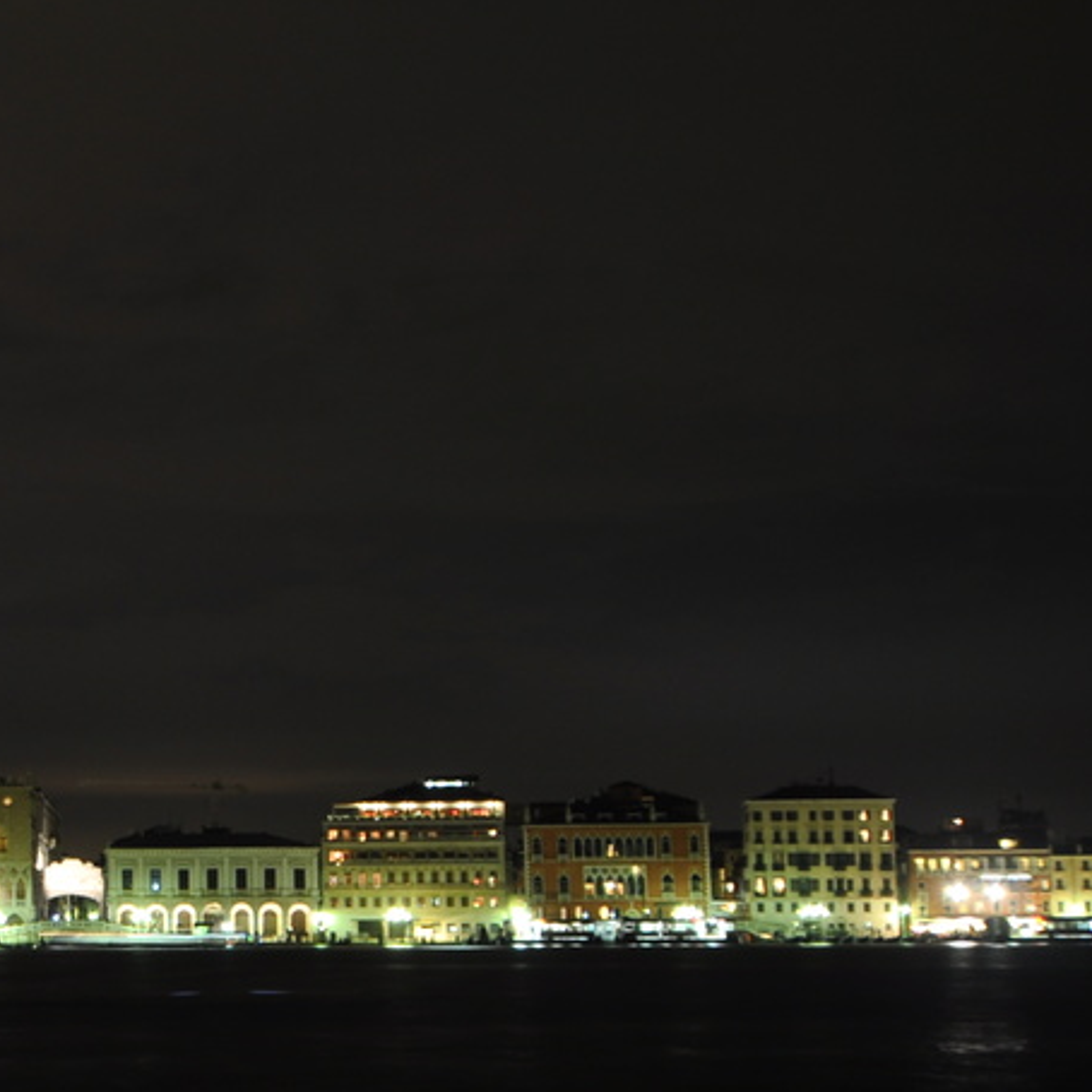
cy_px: 613
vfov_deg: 23.7
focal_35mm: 73
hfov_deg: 20.6
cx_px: -487
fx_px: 2605
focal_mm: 18
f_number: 3.5
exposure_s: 6
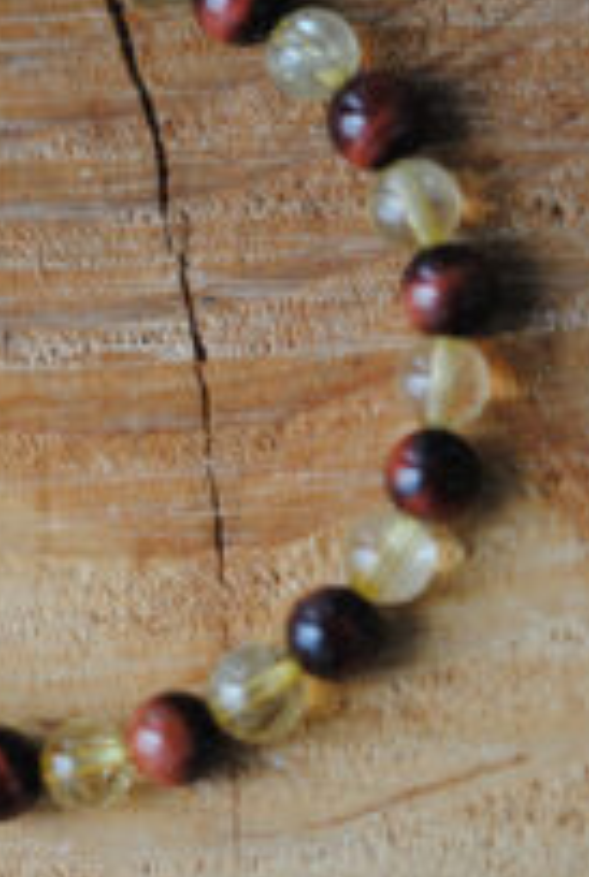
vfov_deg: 5.9
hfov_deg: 4.0
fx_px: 8450
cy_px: 365
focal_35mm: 346
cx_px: 60
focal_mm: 105
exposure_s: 1/125
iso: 220
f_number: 3.3
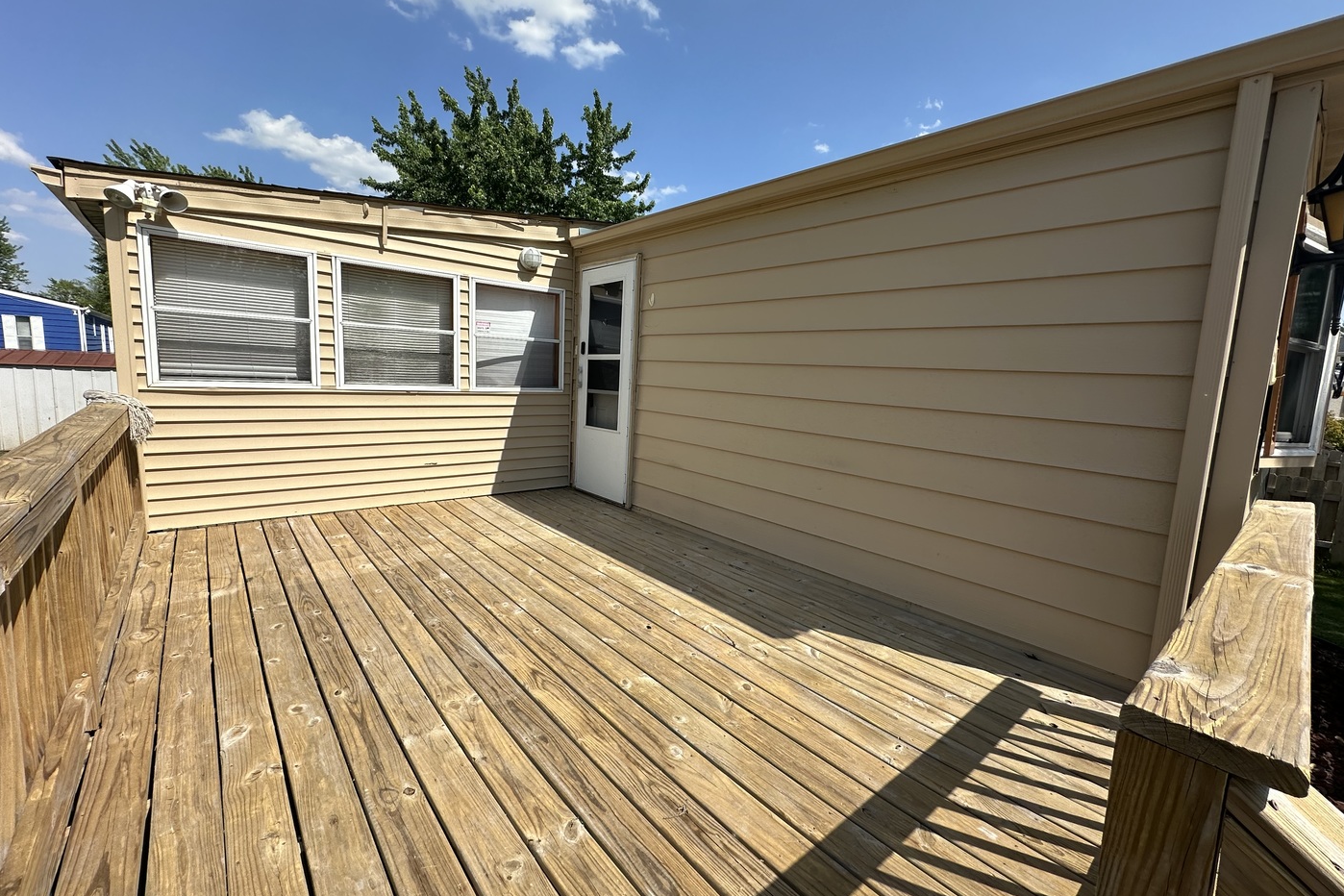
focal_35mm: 15
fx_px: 560
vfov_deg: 77.3
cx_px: 690
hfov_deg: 100.4
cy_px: 442
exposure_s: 1/1916
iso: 50
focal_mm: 2.22
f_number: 2.2
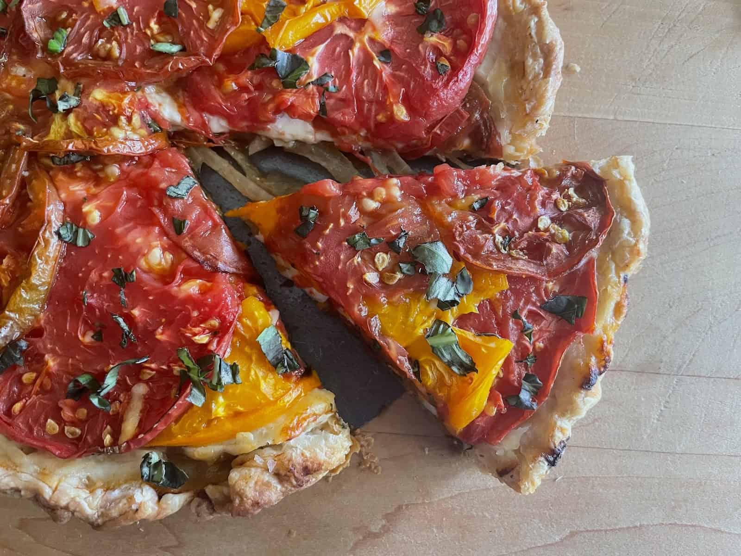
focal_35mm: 26
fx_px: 557
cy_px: 278
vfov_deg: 53.1
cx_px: 370
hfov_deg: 67.3
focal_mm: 4.2
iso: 400
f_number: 1.6
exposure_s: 1/40
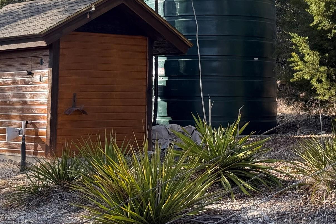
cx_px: 227
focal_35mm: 85
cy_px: 26
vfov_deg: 15.9
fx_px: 793
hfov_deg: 23.8
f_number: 1.78
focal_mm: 6.76
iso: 80
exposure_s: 1/962
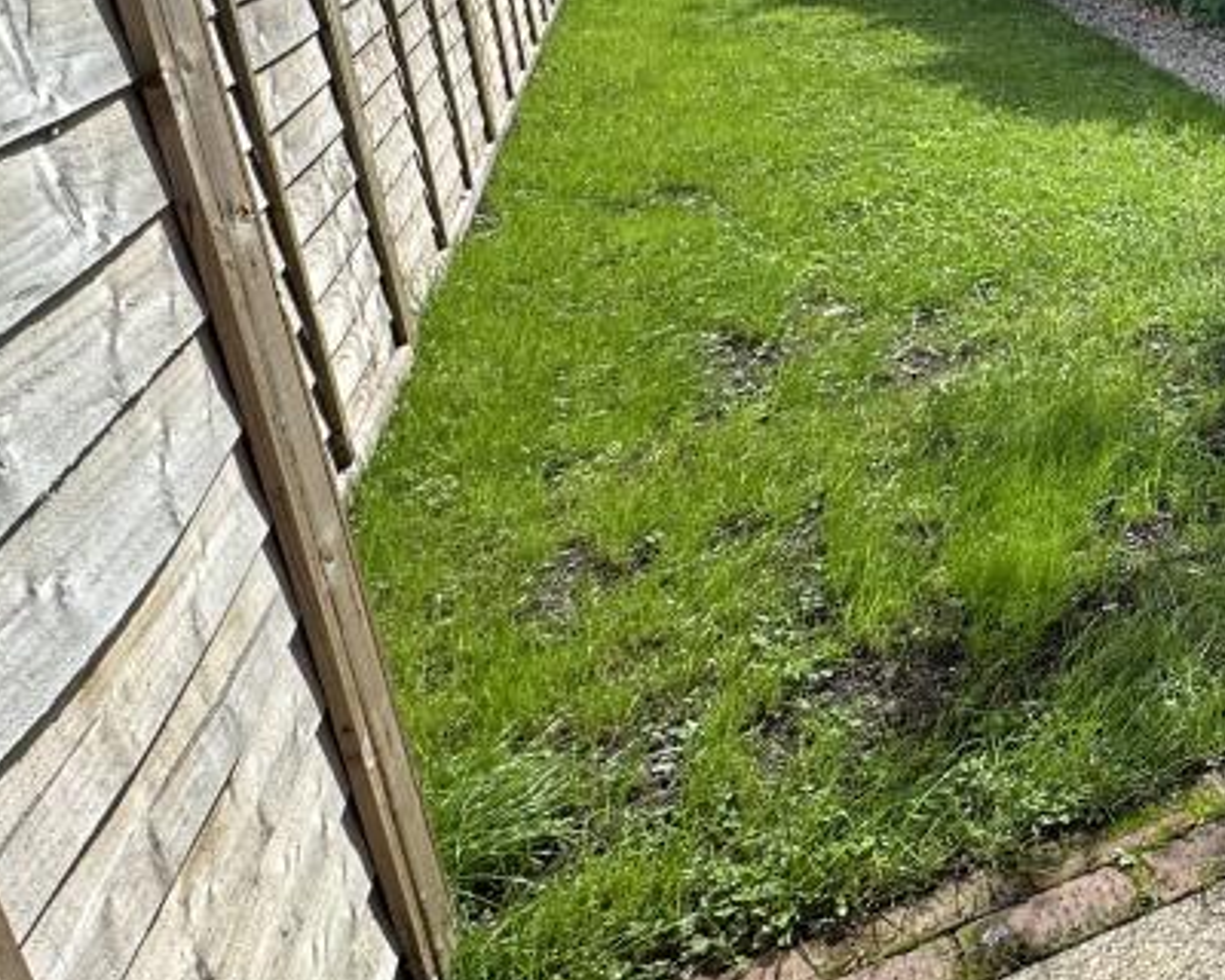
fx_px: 1269
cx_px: 1501
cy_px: 217
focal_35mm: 35
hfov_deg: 37.5
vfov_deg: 40.7
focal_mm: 2.22
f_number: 2.2
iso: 40
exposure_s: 1/422
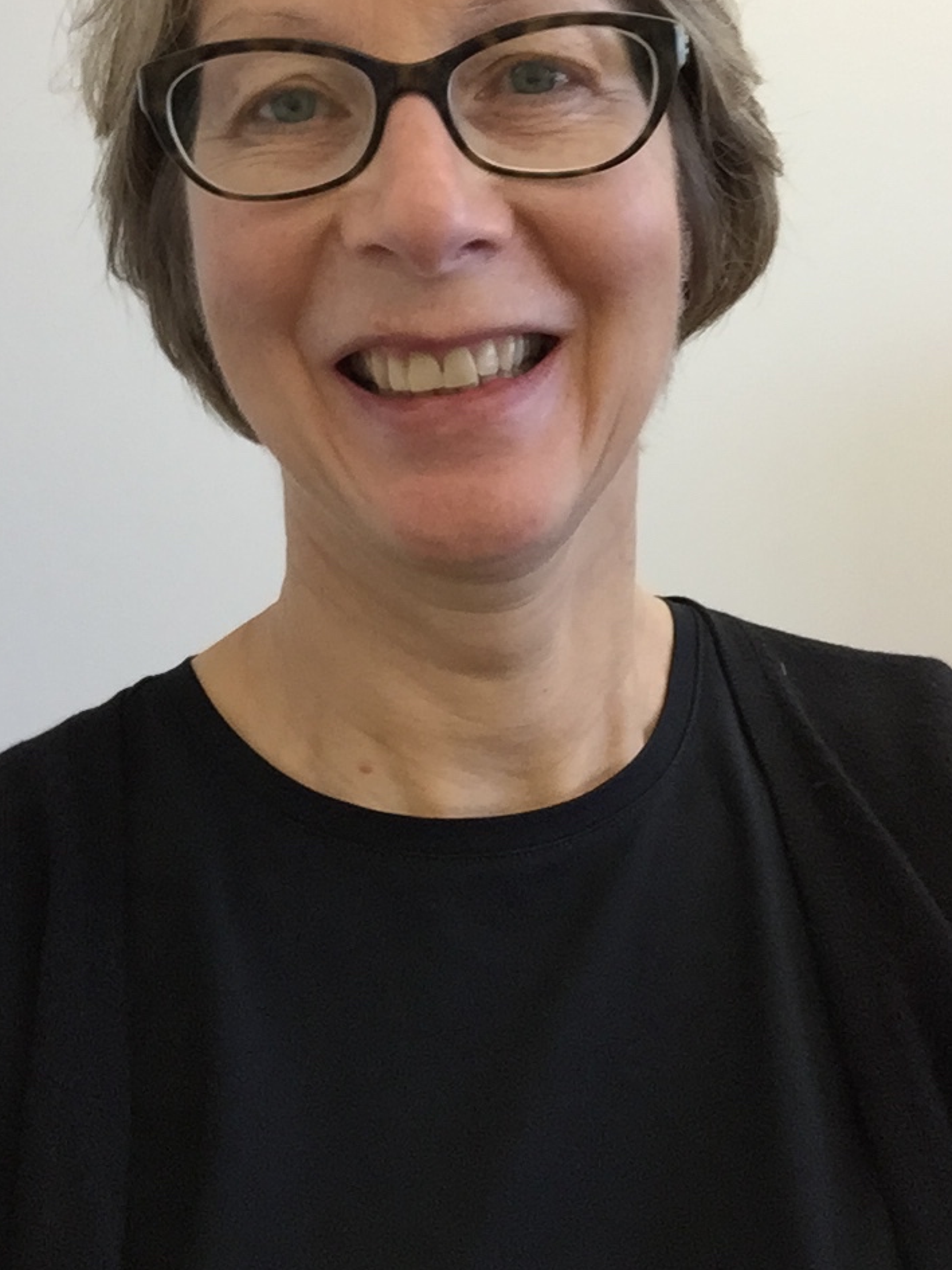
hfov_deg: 34.4
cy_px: 448
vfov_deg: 44.3
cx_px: 454
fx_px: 1540
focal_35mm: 42
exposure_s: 1/30
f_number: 2.2
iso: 80
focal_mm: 2.65
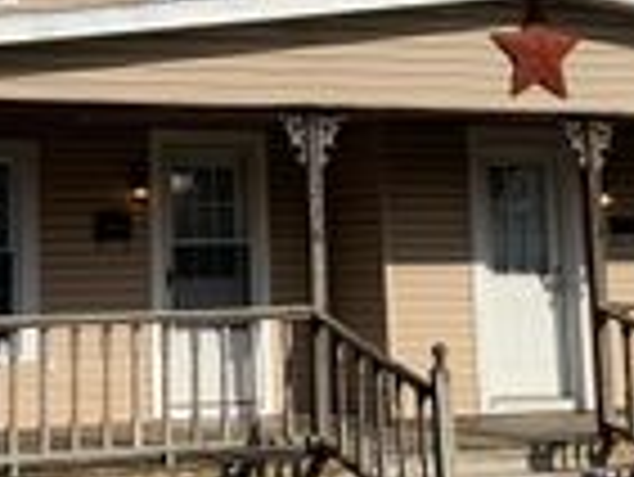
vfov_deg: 15.9
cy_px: 29
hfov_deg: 21.1
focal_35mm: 92
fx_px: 1686
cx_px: 171
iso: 25
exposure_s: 1/3185
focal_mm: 4.25
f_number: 1.8
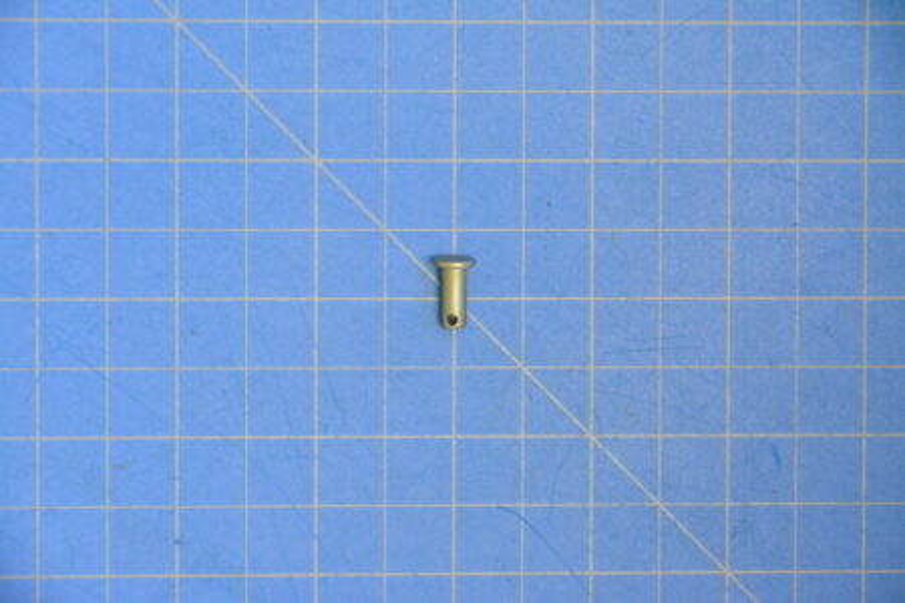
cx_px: 452
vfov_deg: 6.1
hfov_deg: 9.1
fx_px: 5656
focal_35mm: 225
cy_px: 302
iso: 6400
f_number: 8
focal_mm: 150
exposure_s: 1/10
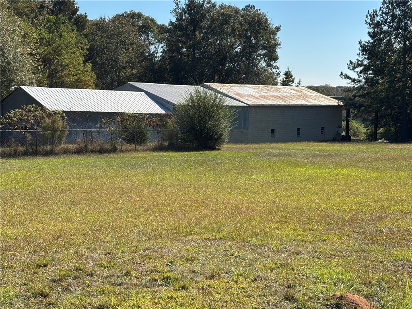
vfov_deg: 28.0
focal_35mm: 52
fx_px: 619
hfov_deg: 36.8
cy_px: 154
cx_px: 206
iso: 40
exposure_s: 1/2062
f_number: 1.6
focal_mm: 5.96
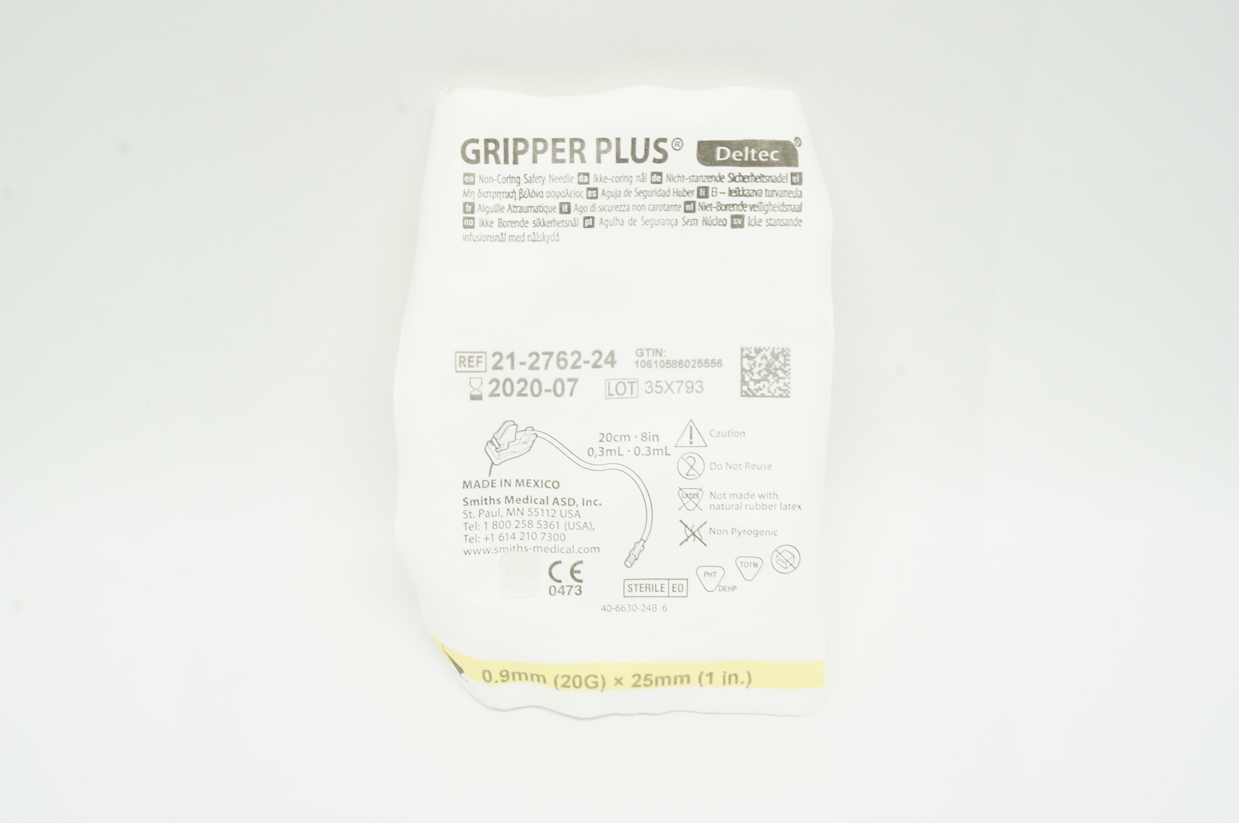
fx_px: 1702
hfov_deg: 40.0
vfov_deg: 27.2
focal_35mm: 50
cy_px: 412
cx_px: 620
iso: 400
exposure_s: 1/8
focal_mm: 33
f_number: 16
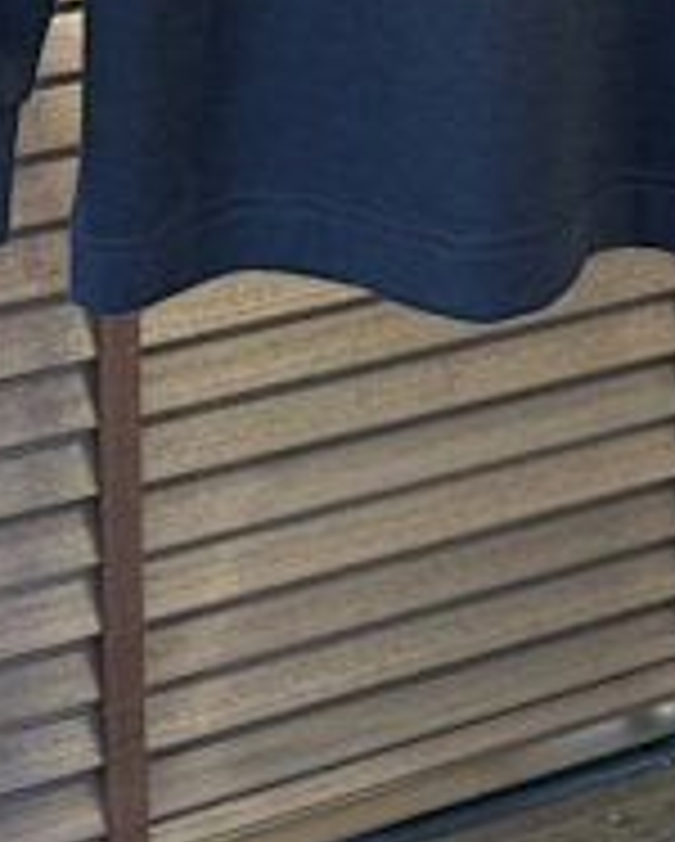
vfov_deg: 16.7
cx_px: 508
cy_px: -563
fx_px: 2493
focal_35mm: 100
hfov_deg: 15.3
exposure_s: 1/121
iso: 160
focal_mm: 6.76
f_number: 1.78
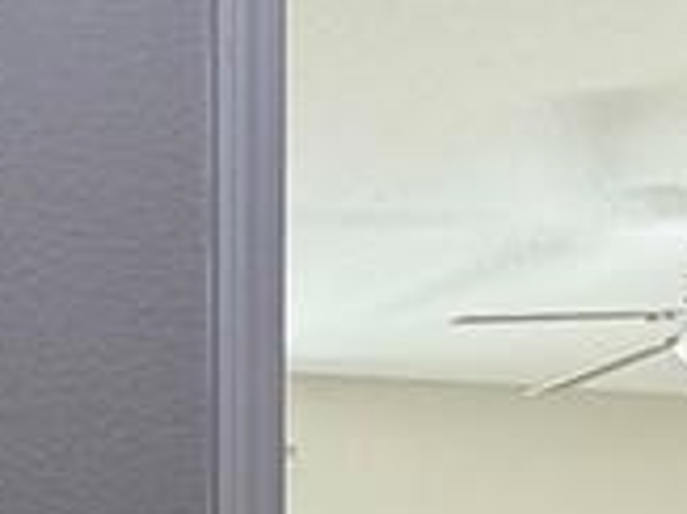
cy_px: 809
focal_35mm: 88
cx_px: -30
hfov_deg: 21.4
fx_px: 1745
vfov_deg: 15.3
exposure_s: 1/120
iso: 160
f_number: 2.2
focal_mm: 2.22
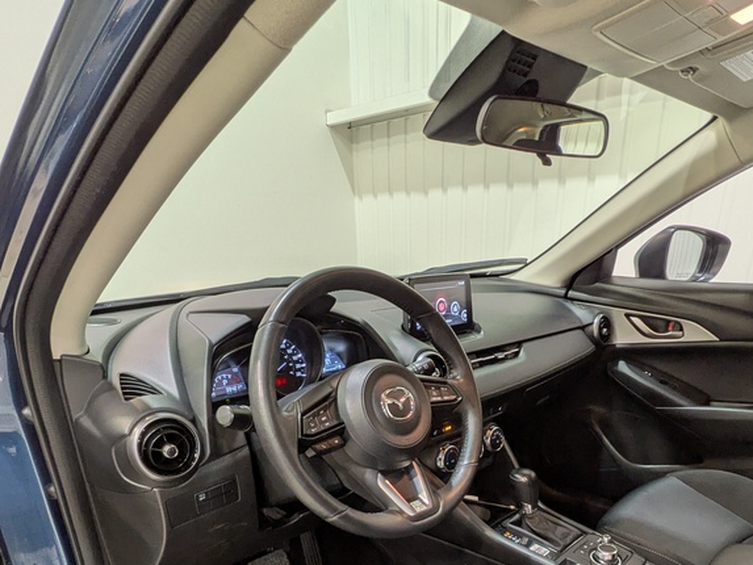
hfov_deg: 69.2
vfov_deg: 50.1
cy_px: 485
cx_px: 410
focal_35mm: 25
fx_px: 544
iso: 96
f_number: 2.2
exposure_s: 1/50
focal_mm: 1.83
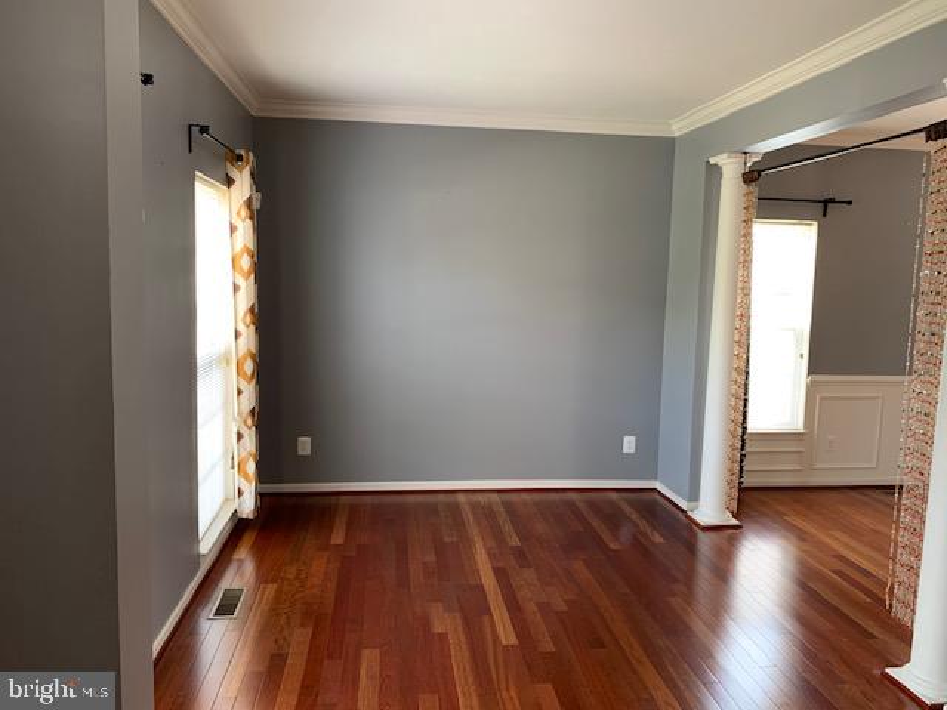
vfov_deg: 53.1
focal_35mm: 26
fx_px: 711
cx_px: 474
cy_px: 355
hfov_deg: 67.3
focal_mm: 4.25
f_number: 1.8
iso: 125
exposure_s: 1/60
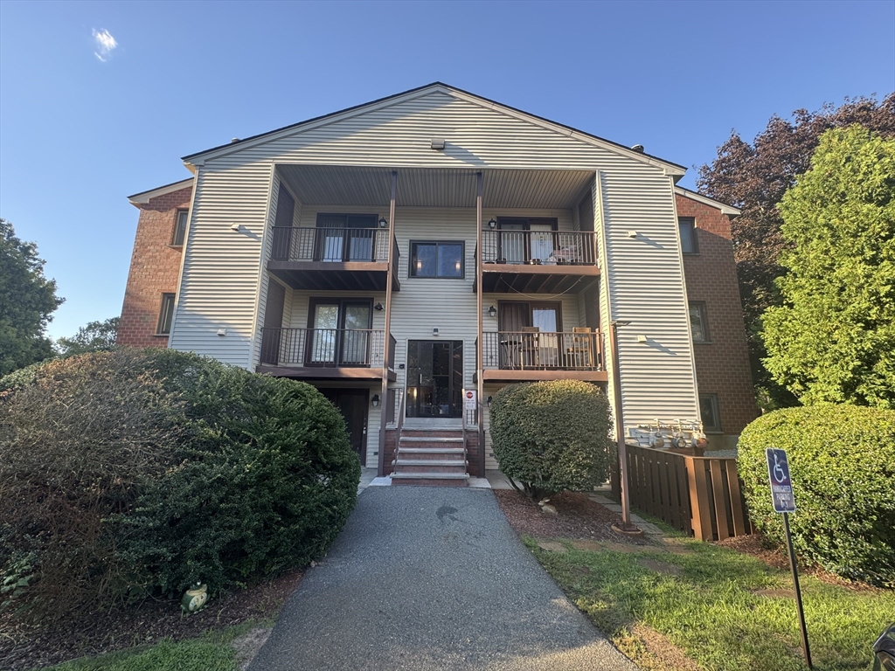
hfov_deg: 102.1
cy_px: 336
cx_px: 448
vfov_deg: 85.7
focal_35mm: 14
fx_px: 362
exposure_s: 1/210
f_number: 2.2
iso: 40
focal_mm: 2.22
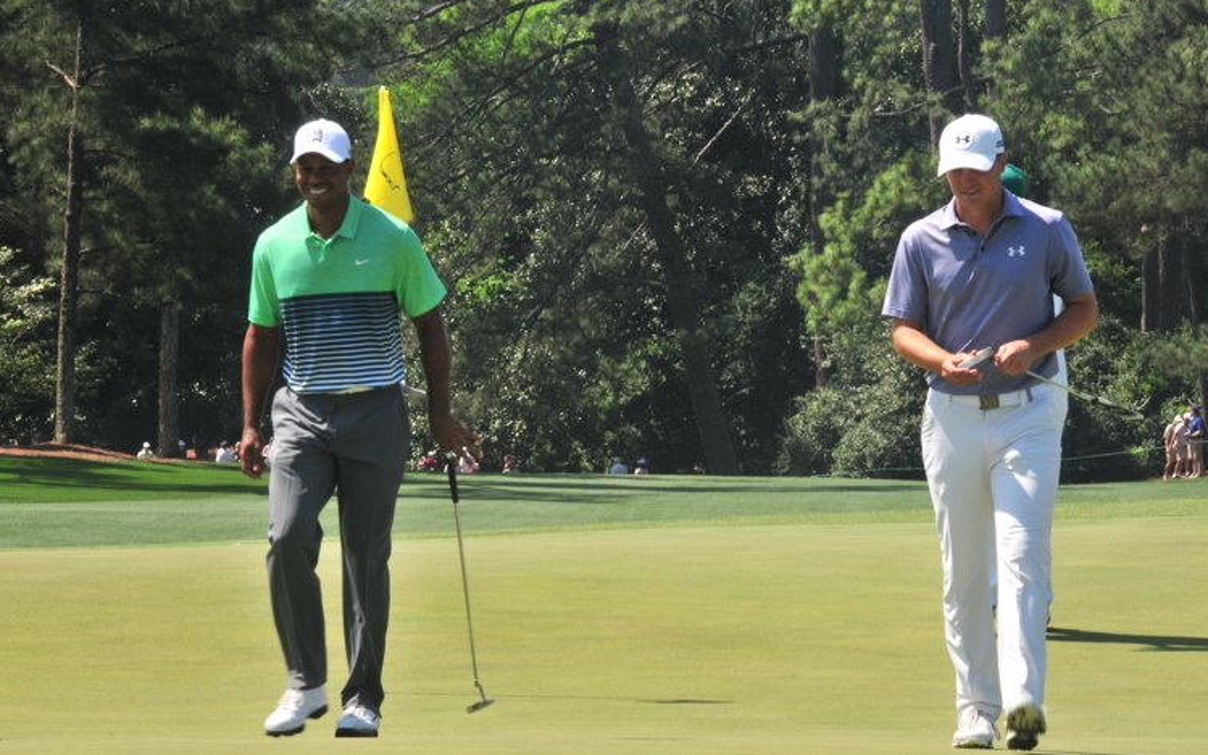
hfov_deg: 7.8
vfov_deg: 4.9
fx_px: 8839
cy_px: 355
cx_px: 603
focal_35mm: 269
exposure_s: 1/80
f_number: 25
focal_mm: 175
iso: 400
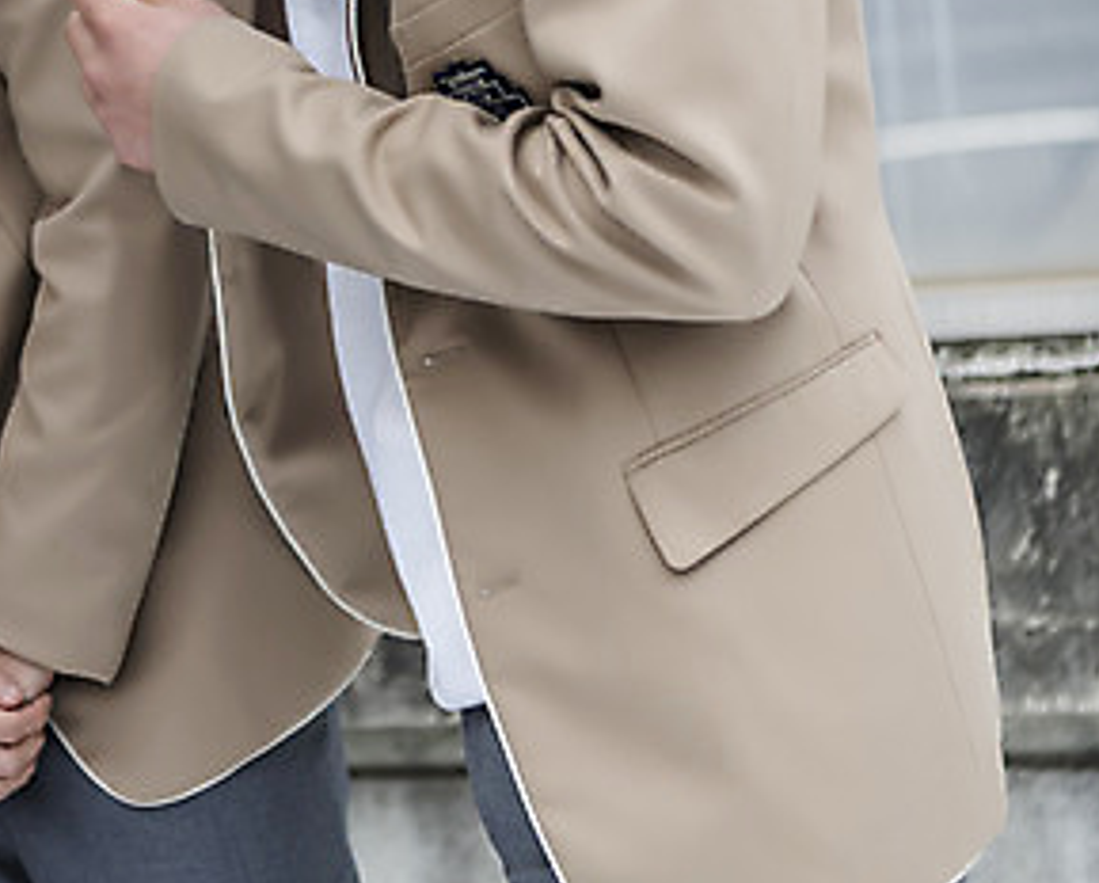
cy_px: 255
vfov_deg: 11.4
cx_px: 97
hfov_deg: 14.0
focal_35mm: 136
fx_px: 4430
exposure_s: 1/320
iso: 400
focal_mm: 70
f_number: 2.8
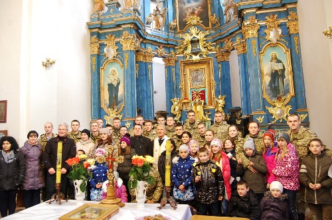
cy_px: 110
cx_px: 166
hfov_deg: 67.4
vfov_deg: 47.8
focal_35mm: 27
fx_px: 249
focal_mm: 18
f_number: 4.5
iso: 1600
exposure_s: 1/15
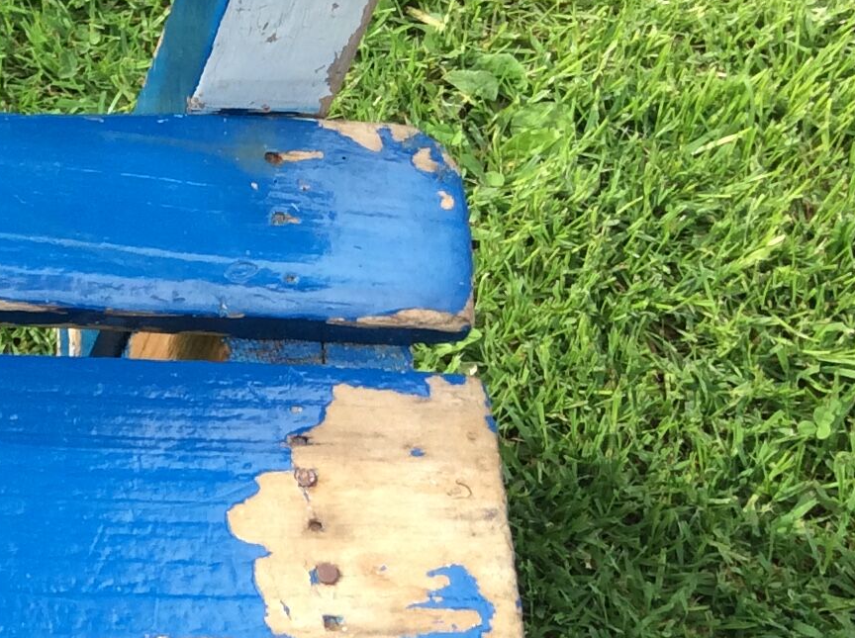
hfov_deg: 19.2
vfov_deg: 15.3
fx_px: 2367
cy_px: 171
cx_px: -188
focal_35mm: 96
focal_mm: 3.3
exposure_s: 1/271
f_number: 2.4
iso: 32
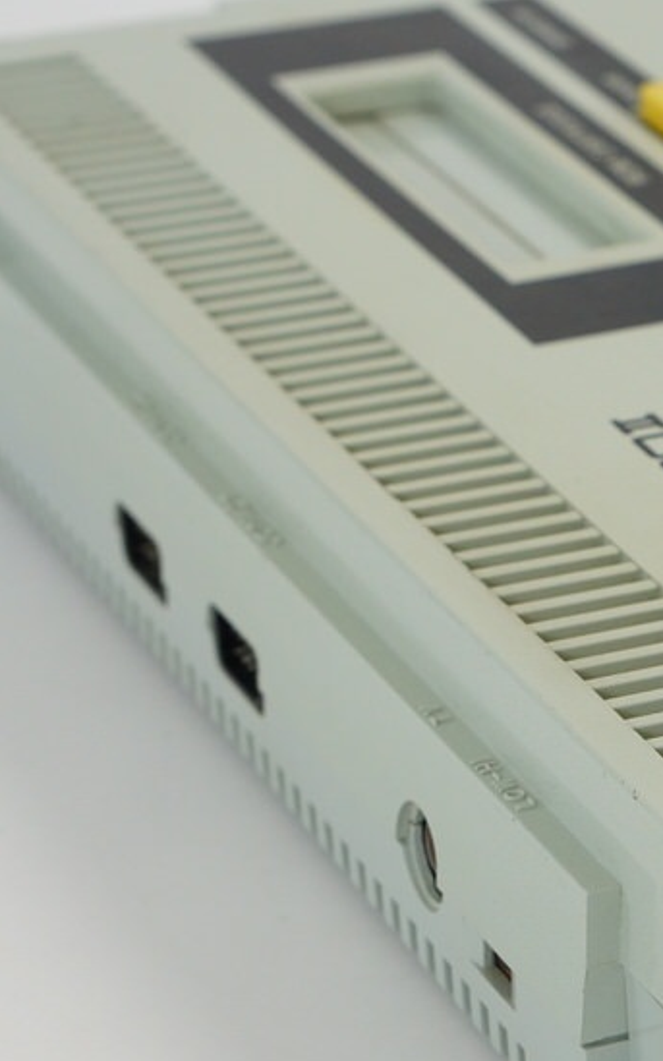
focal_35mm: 167
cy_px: 607
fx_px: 4829
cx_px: 879
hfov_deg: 7.8
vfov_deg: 12.5
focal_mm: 50
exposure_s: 1/80
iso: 500
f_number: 6.3
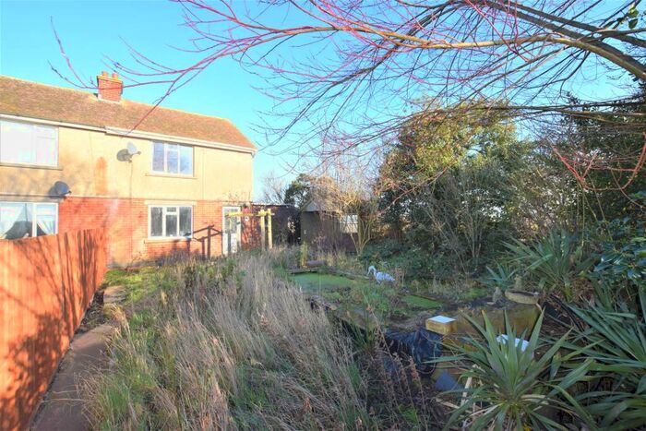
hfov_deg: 100.4
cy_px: 216
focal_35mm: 15
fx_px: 269
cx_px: 323
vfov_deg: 77.4
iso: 100
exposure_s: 1/125
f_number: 5.6
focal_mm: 10
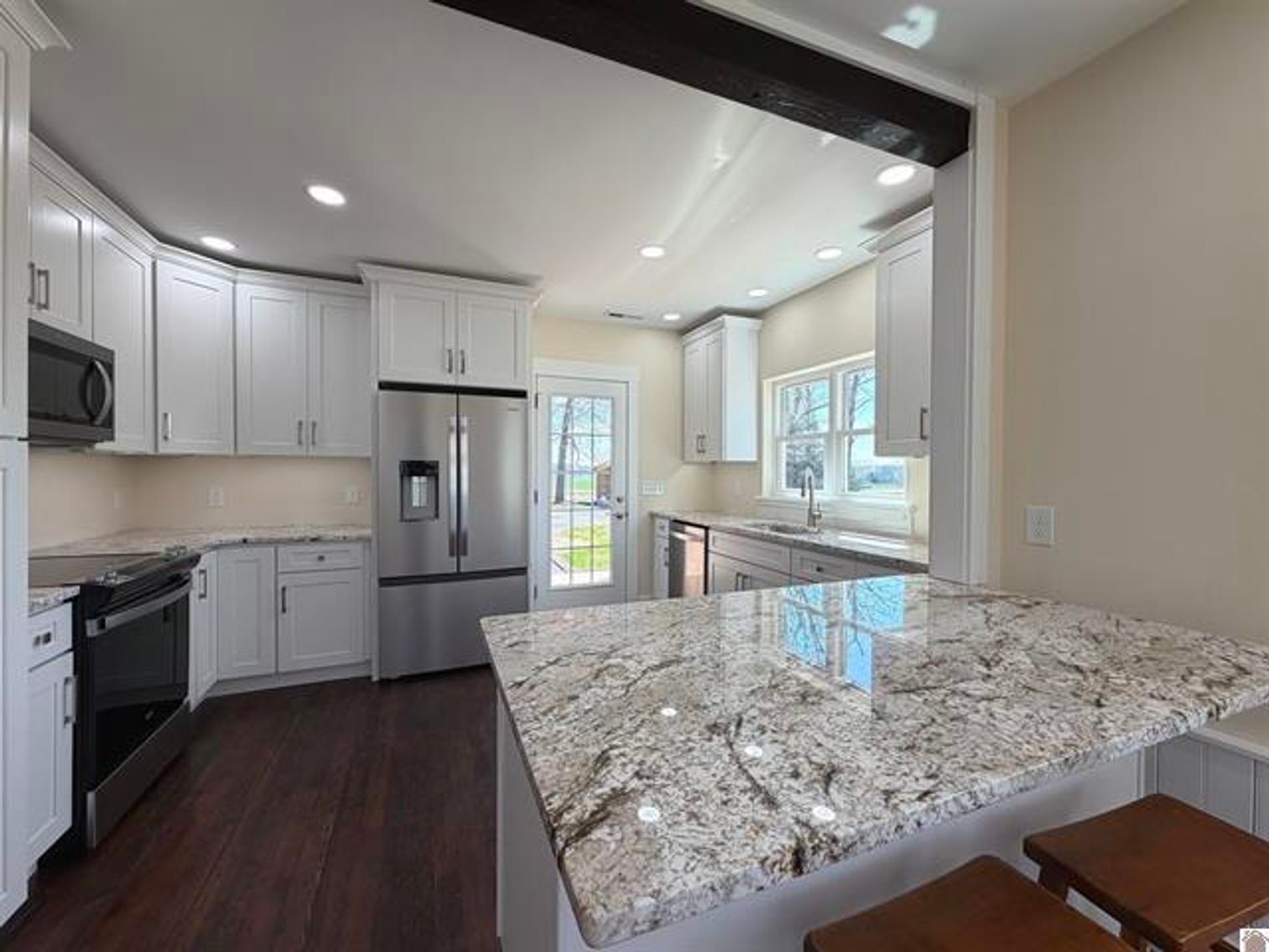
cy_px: 476
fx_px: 513
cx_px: 634
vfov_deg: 85.7
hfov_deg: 102.1
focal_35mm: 14
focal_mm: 2.22
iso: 50
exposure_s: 1/193
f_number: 2.2
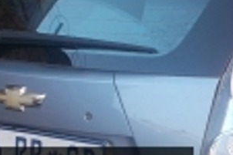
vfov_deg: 12.5
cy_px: 117
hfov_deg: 18.0
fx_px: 705
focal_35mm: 109
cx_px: 264
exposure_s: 1/160
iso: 80
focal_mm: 4.6
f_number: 3.2
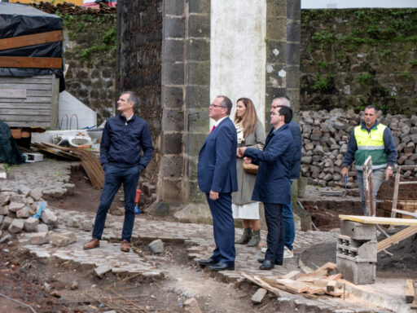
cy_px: 156
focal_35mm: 104
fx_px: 1253
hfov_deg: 18.9
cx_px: 208
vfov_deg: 14.2
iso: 200
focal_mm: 52
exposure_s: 1/200
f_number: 4
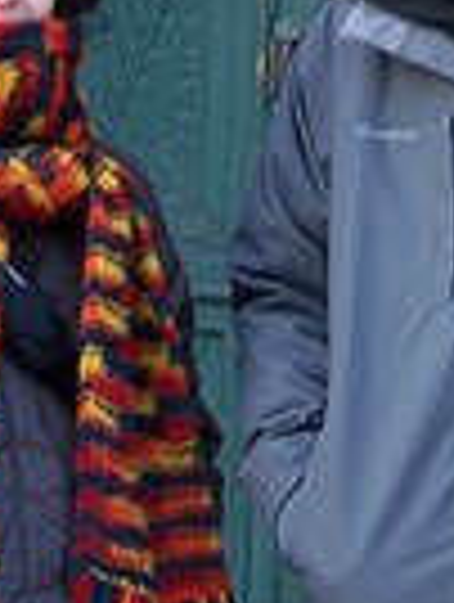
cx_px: 405
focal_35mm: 170
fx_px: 2963
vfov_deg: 11.4
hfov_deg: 8.7
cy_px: -117
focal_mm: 6.3
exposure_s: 1/30
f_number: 2.8
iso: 100
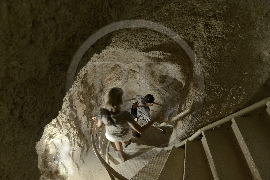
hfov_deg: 73.8
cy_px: 90
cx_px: 135
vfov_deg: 53.1
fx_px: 180
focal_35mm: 24
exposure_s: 1/8
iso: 1600
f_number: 5.6
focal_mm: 24
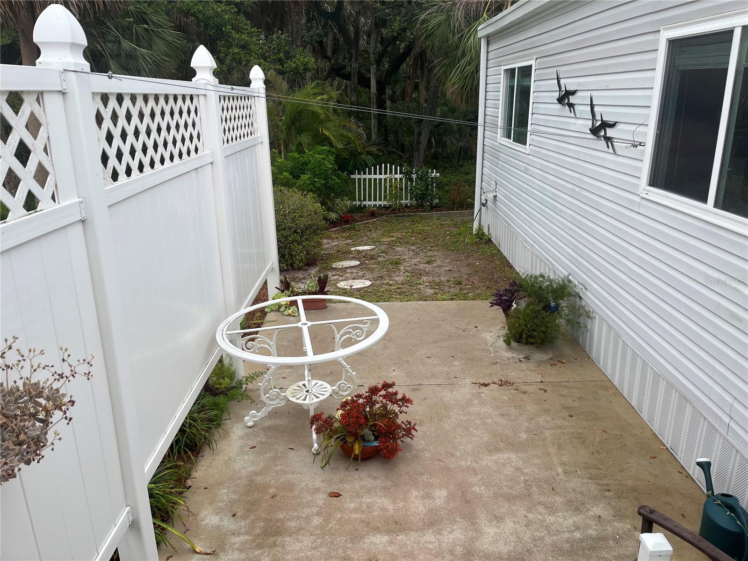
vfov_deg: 53.1
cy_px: 280
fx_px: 562
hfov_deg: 67.3
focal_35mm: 26
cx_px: 374
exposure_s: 1/1647
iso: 50
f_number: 1.6
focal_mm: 5.1
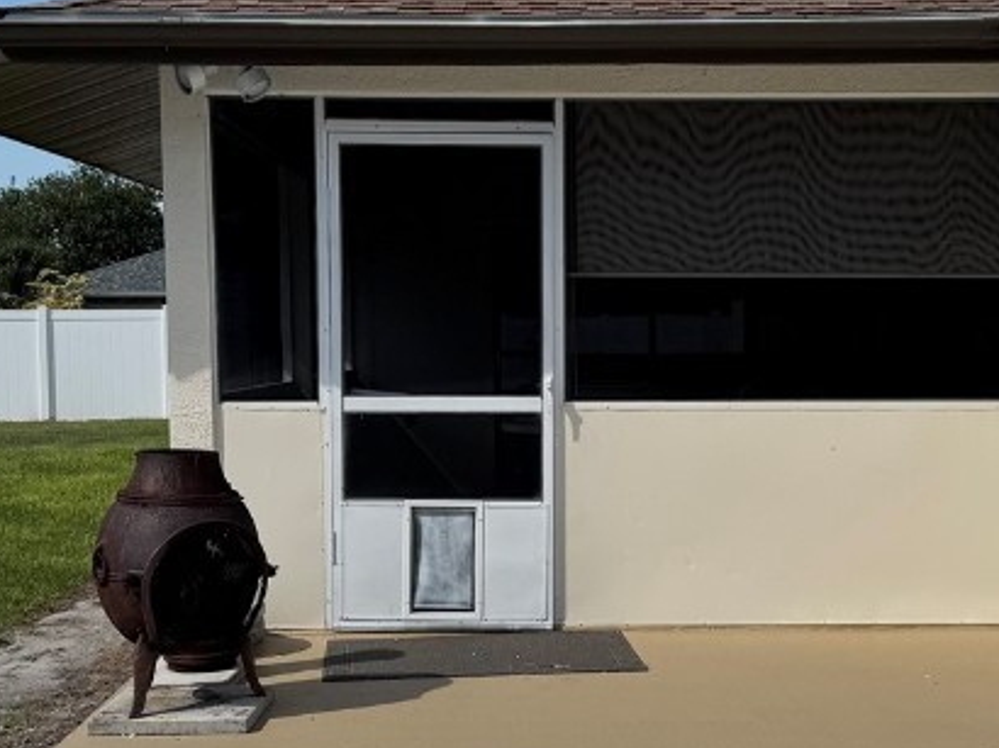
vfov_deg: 24.4
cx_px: 629
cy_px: 429
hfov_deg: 32.0
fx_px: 1731
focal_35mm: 60
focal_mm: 6.76
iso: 80
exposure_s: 1/10417
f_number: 1.78
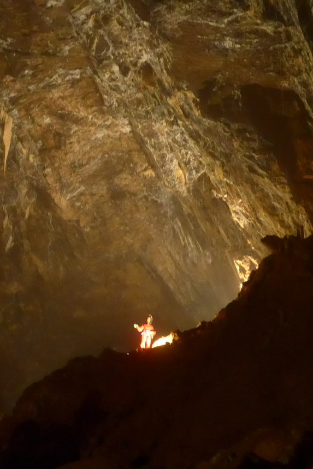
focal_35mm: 90
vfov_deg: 22.6
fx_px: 1174
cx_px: 121
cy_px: 227
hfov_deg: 15.2
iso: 2000
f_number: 3.7
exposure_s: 1/4
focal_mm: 12.7
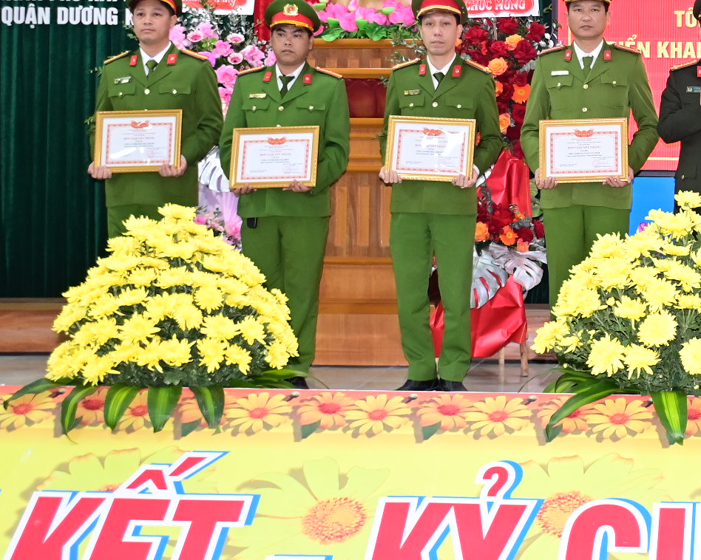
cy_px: 115
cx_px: 703
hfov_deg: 24.0
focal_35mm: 76
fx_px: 1576
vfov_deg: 20.0
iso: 1250
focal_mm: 26
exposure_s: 1/200
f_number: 3.8
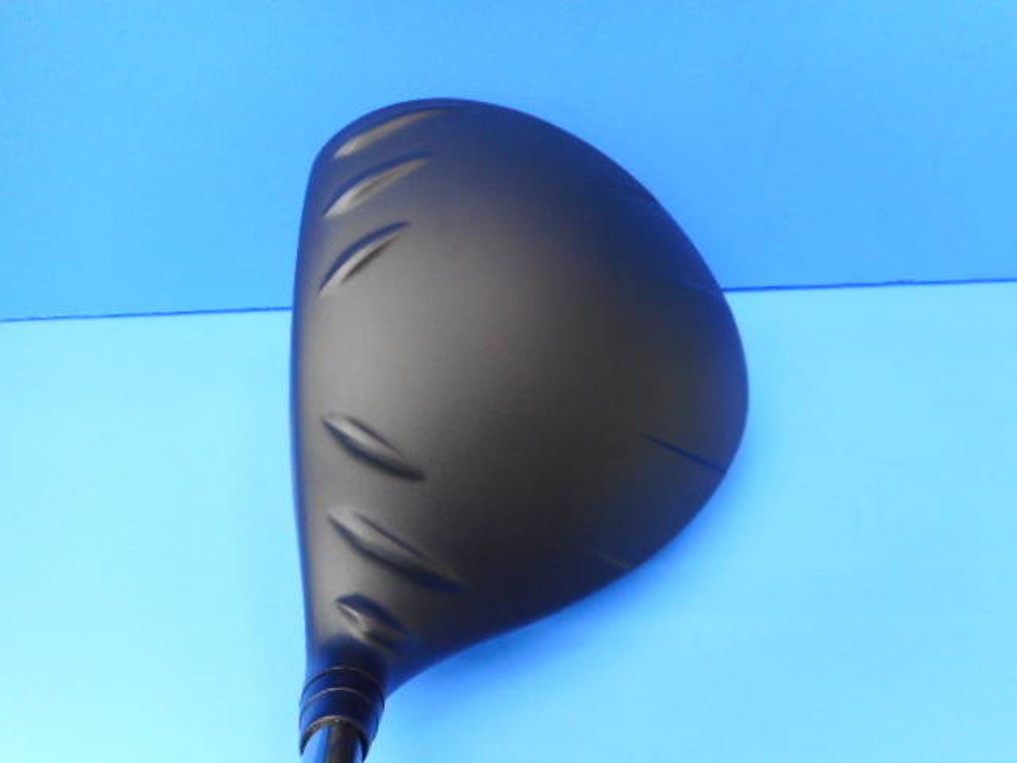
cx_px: 508
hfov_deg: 69.4
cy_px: 382
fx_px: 734
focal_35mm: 25
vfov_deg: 54.9
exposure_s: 1/30
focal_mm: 4.5
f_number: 3.7
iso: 250
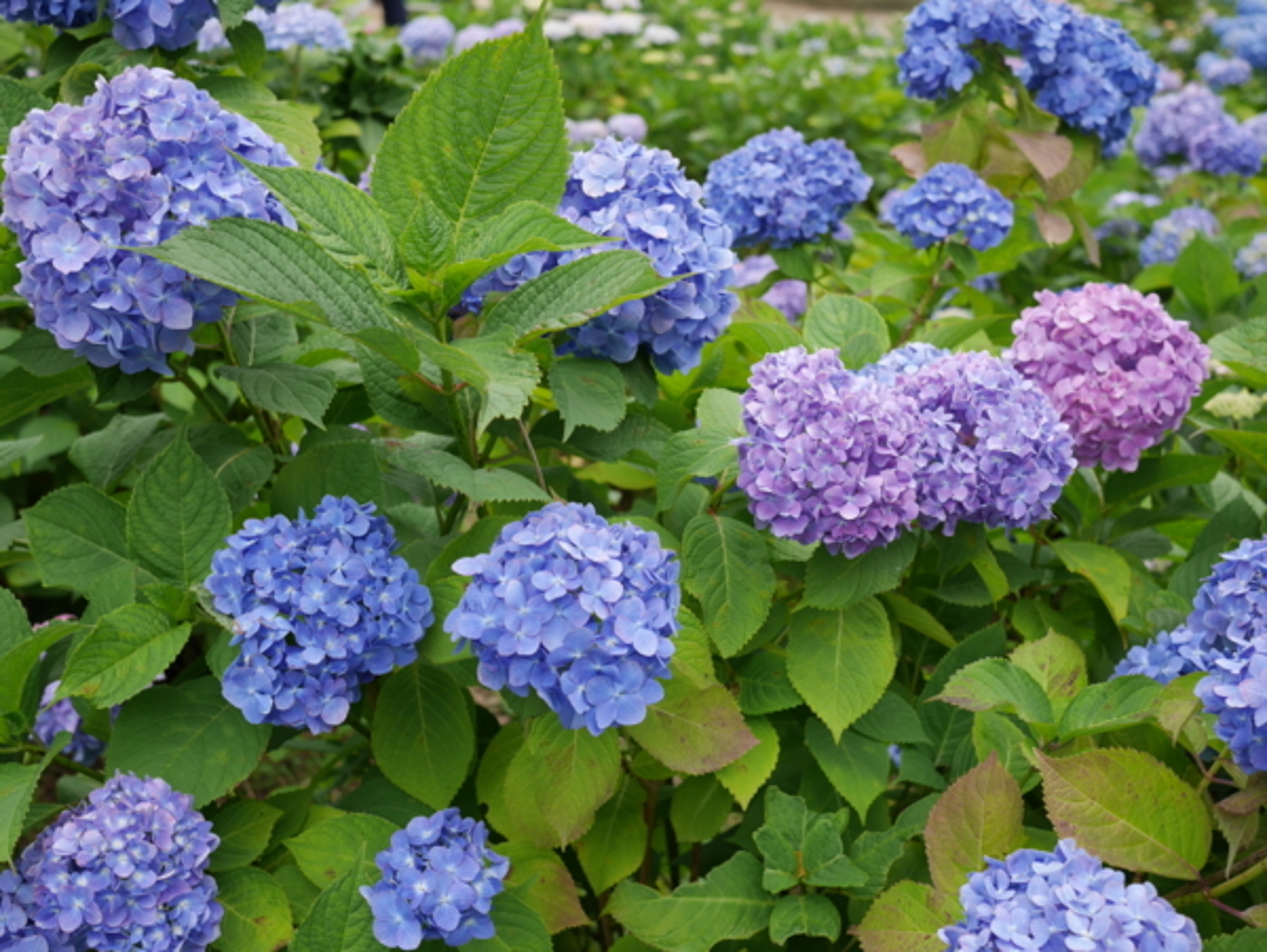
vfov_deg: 36.0
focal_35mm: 40
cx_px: 634
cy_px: 476
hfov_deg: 46.8
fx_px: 1465
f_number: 3.5
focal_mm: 20
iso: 200
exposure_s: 1/400
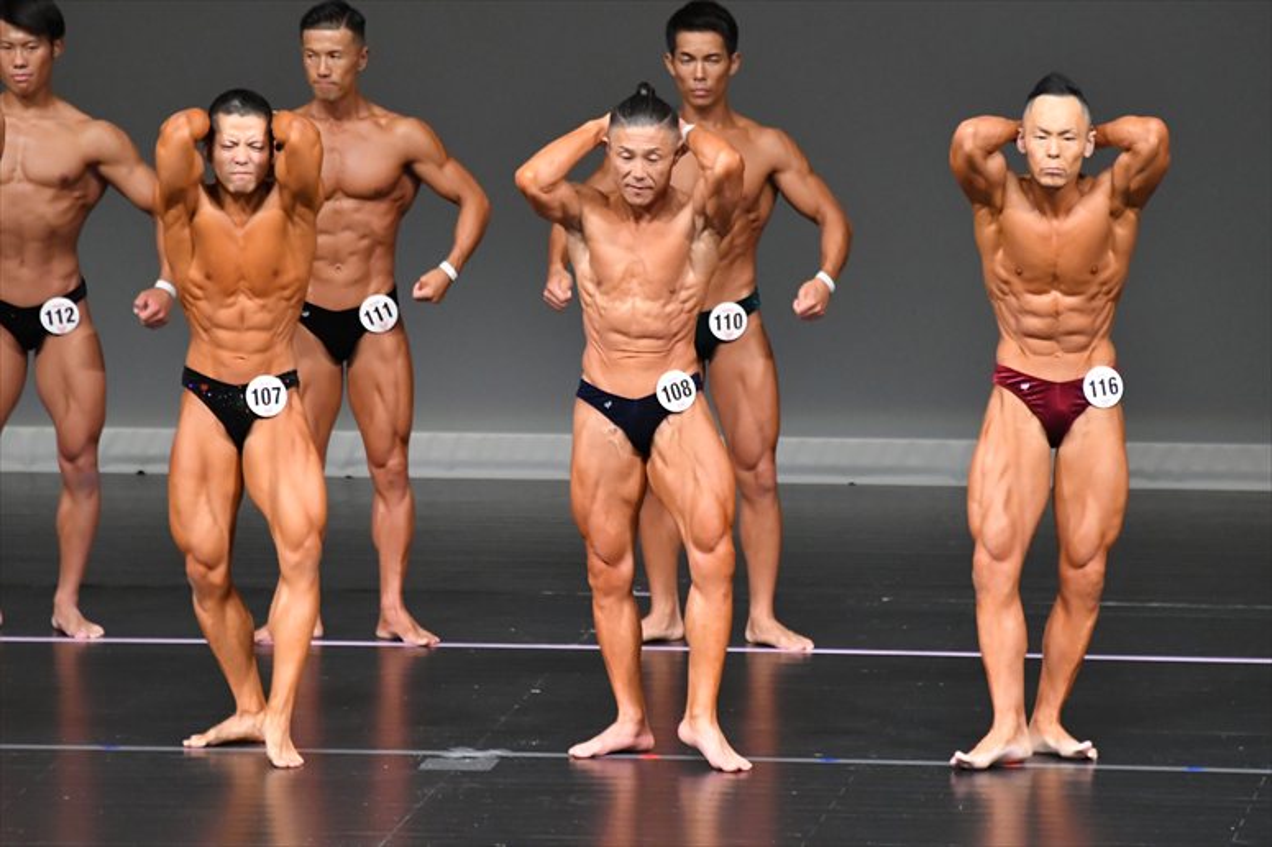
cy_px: 424
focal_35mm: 345
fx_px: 12184
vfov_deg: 4.0
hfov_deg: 6.0
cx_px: 636
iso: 5000
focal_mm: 230
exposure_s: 1/400
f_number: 5.6
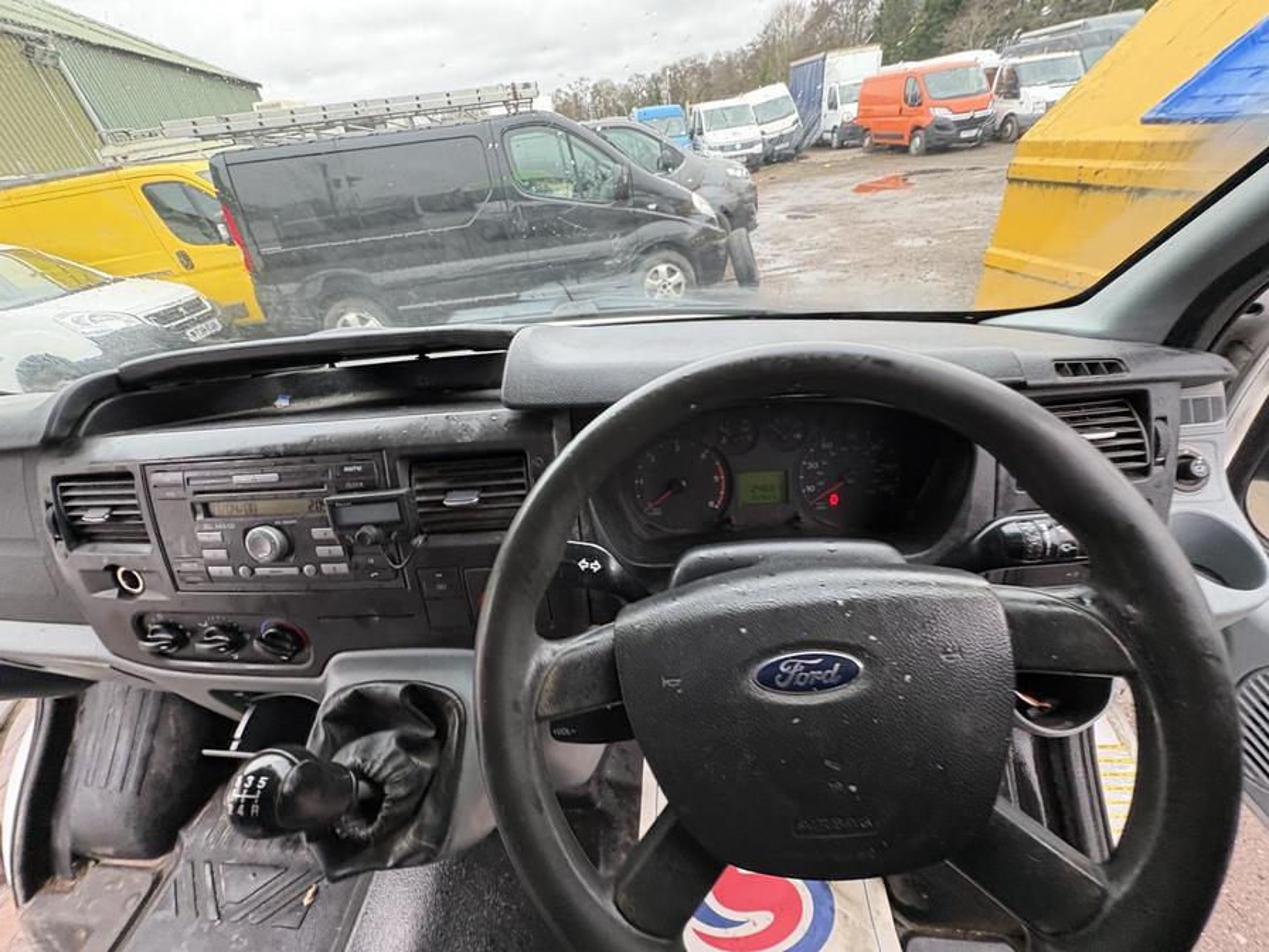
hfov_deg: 102.1
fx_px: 513
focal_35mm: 14
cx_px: 634
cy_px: 476
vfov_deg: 85.7
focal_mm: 2.22
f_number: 2.2
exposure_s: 1/60
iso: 500
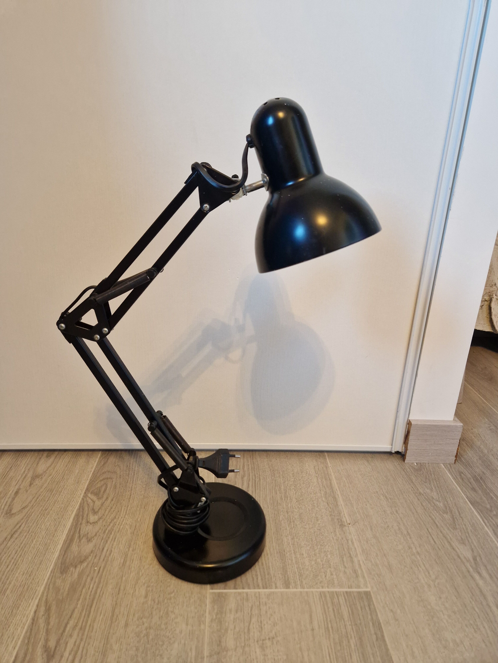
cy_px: 332
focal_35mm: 23
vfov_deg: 73.9
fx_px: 441
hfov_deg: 58.9
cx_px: 249
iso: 500
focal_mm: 5.4
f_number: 1.8
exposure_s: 1/100
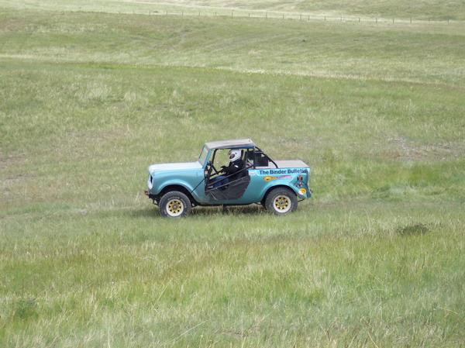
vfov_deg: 13.0
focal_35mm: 114
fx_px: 1530
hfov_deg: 17.3
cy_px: 174
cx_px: 232
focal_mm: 24
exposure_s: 1/350
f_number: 4.8
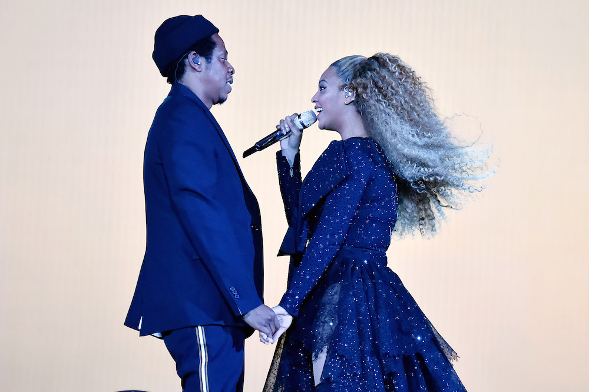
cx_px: 294
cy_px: 196
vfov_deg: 4.2
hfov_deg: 6.2
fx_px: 5397
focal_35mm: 330
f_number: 5.6
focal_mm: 330
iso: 6400
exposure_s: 1/640
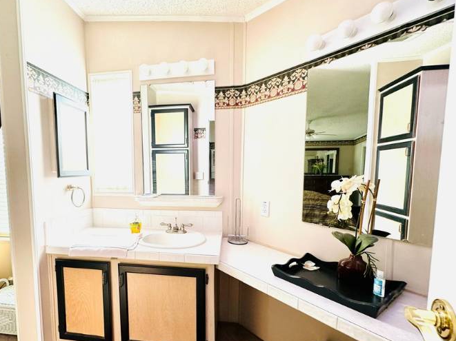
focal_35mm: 18
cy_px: 189
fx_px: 237
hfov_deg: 87.0
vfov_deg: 71.3
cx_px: 190
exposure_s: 1/99
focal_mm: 2.22
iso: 64
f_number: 2.2
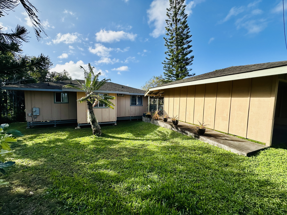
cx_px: 144
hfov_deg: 102.1
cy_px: 108
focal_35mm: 14
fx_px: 116
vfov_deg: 85.7
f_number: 2.2
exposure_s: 1/1575
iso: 40
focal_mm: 2.22
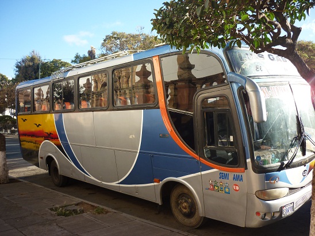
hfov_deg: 55.4
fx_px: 300
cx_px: 158
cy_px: 118
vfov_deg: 42.9
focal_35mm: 33
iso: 80
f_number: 2.8
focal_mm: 5.5
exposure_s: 1/320
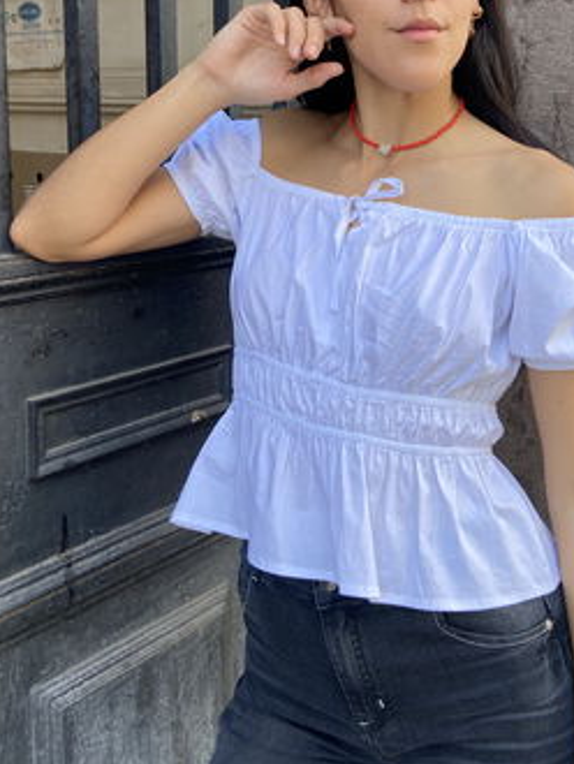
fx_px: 927
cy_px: 258
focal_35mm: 42
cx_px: 345
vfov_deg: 44.2
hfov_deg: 34.3
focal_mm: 4.25
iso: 32
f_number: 1.8
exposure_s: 1/238
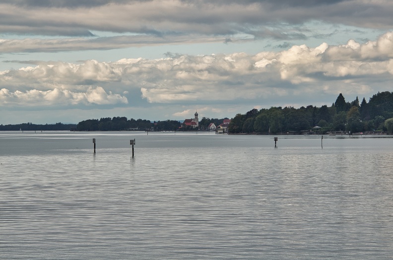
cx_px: 196
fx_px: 1993
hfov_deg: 11.3
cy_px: 130
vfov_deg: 7.5
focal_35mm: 183
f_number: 8
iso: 100
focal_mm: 122
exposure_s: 1/250
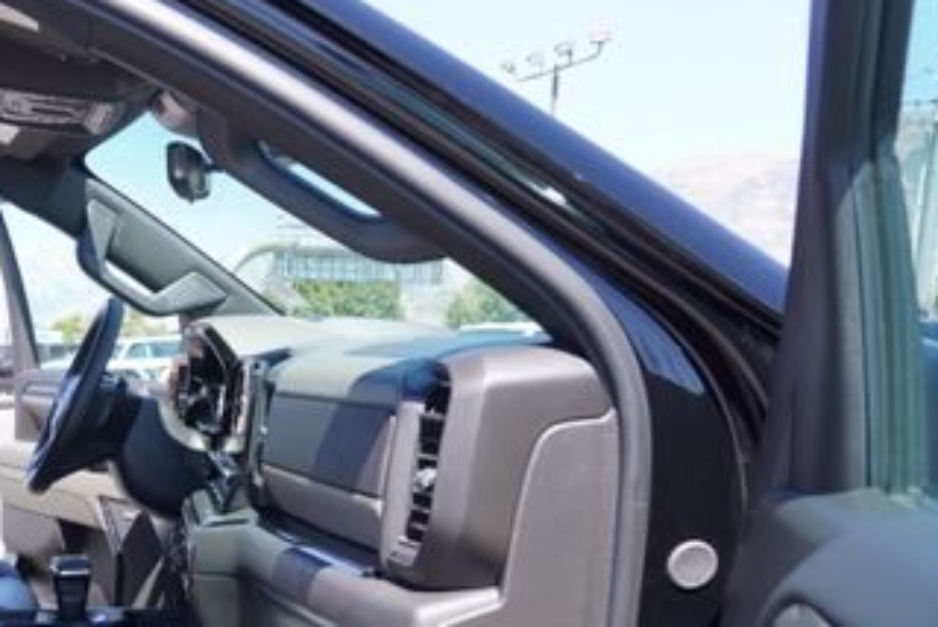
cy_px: 621
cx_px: 15
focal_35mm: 48
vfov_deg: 26.7
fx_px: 1252
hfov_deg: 37.1
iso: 100
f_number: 5
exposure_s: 1/100
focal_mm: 16
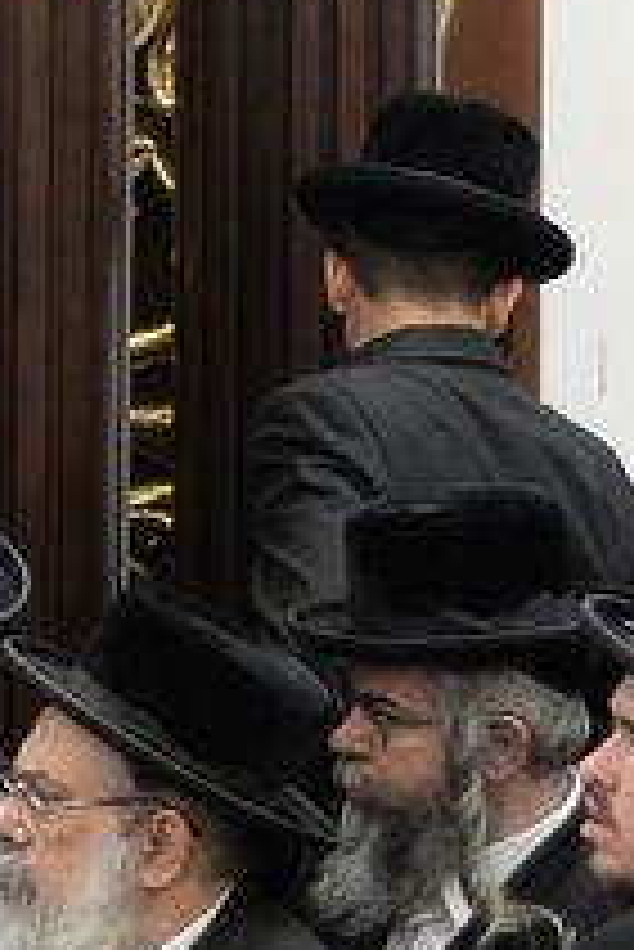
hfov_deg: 3.6
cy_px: -428
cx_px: -1670
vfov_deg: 5.6
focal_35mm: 364
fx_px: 9599
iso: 800
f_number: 4
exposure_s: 1/80
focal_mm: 48
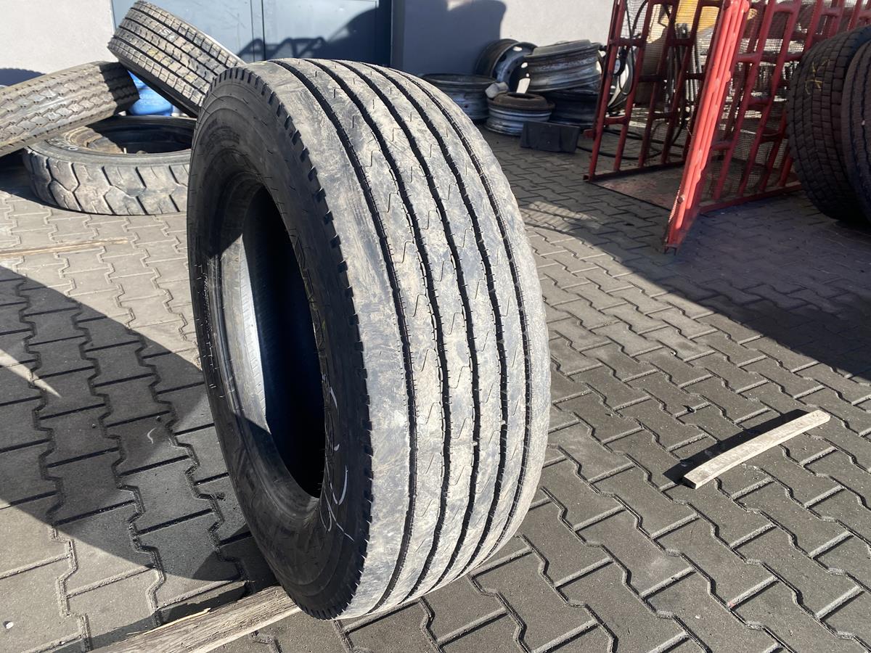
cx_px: 436
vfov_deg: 53.1
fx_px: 654
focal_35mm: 26
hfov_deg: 67.3
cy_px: 326
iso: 32
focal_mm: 4.25
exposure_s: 1/702
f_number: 1.8
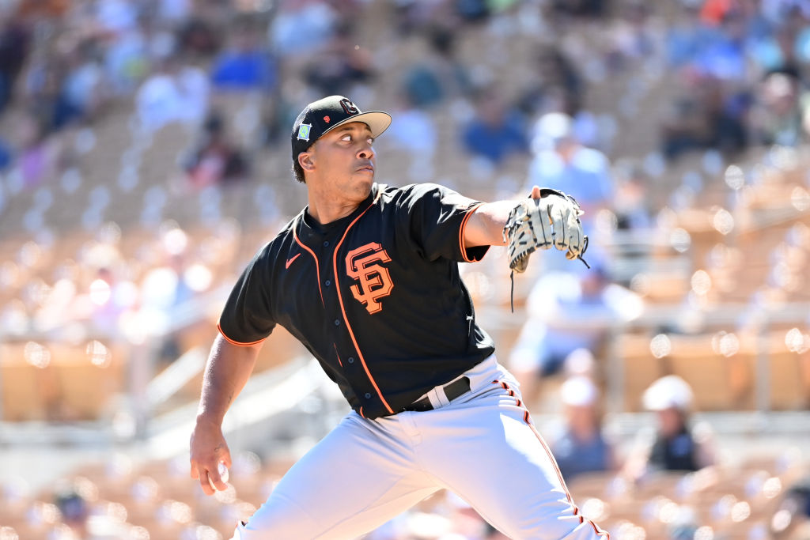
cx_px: 405
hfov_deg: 3.4
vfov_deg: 2.3
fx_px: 13501
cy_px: 270
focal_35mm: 600
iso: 1250
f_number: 4
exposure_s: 1/1600
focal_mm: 400
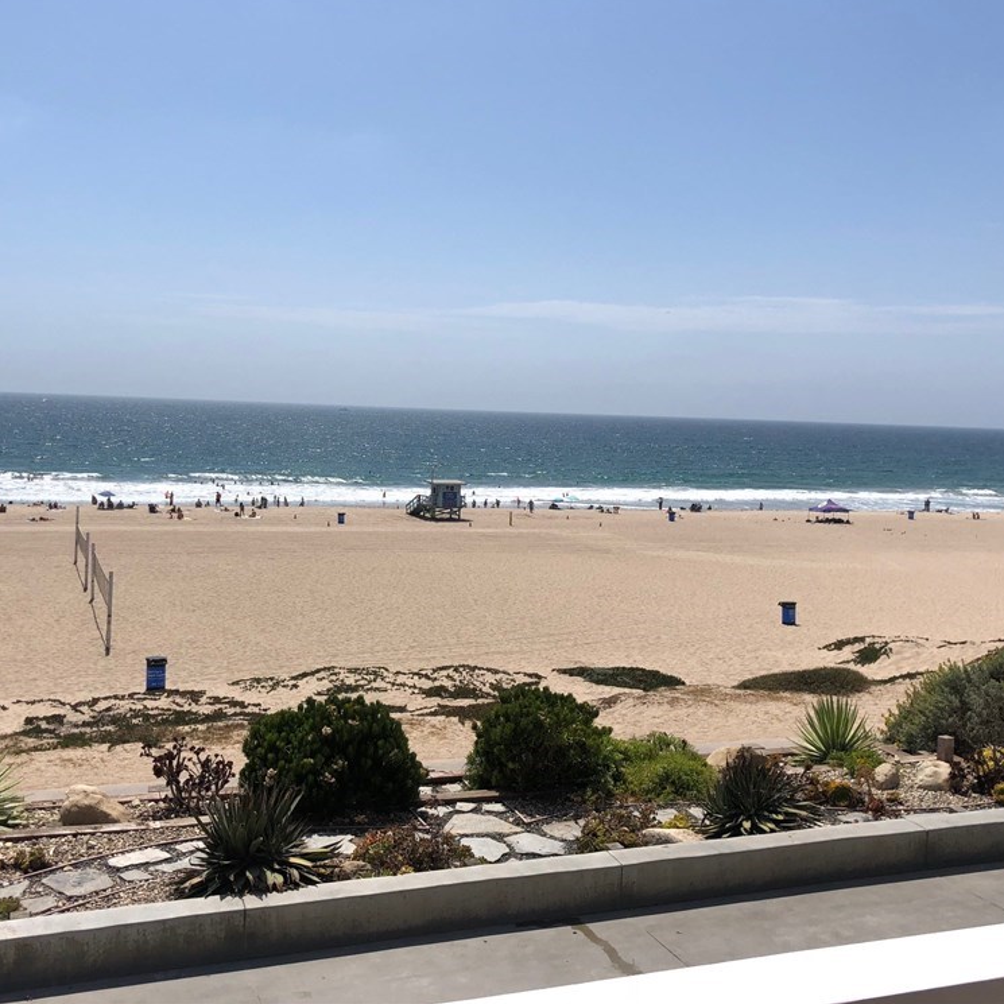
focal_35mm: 34
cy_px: 488
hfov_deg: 48.3
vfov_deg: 48.4
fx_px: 1116
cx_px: 442
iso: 25
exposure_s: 1/4367
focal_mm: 4
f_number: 1.8
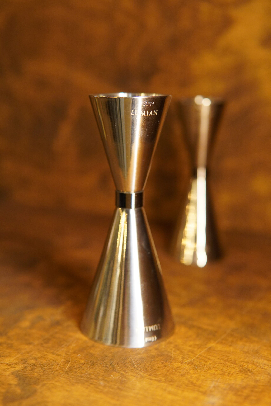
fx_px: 508
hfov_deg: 29.9
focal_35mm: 45
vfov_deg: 43.6
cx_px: 136
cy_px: 203
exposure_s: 1/160
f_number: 2.5
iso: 1600
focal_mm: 30
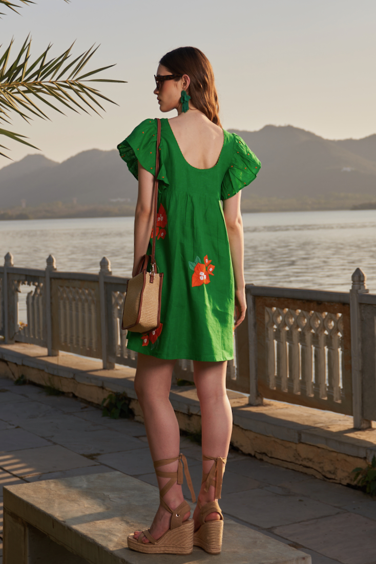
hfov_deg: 28.6
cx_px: 188
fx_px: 737
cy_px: 285
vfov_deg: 41.9
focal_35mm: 47
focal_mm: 31
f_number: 3.2
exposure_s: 1/800
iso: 50
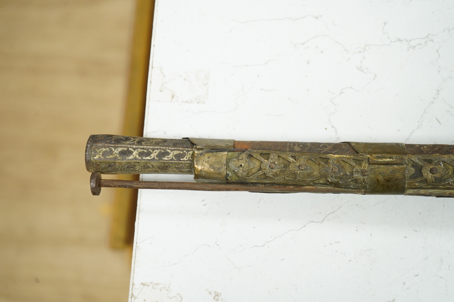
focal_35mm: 47
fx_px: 592
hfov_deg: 41.9
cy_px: 151
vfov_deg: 28.6
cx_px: 227
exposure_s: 1/125
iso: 2500
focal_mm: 47
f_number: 6.3
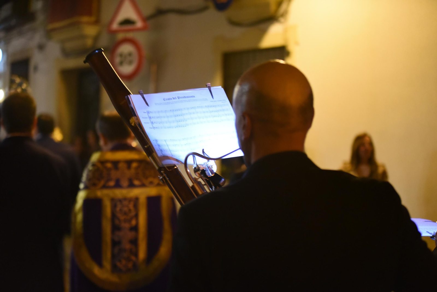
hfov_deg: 28.8
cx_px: 218
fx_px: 850
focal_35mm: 70
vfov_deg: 19.5
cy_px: 146
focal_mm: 70
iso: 4500
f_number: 2.8
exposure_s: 1/60
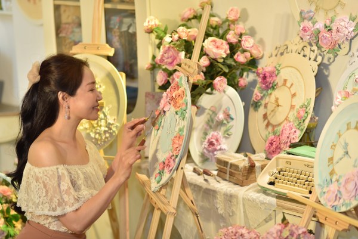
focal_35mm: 105
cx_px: 179
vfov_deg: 13.1
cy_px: 120
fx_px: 1045
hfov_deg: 19.4
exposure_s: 1/160
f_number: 2.8
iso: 200
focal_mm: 105
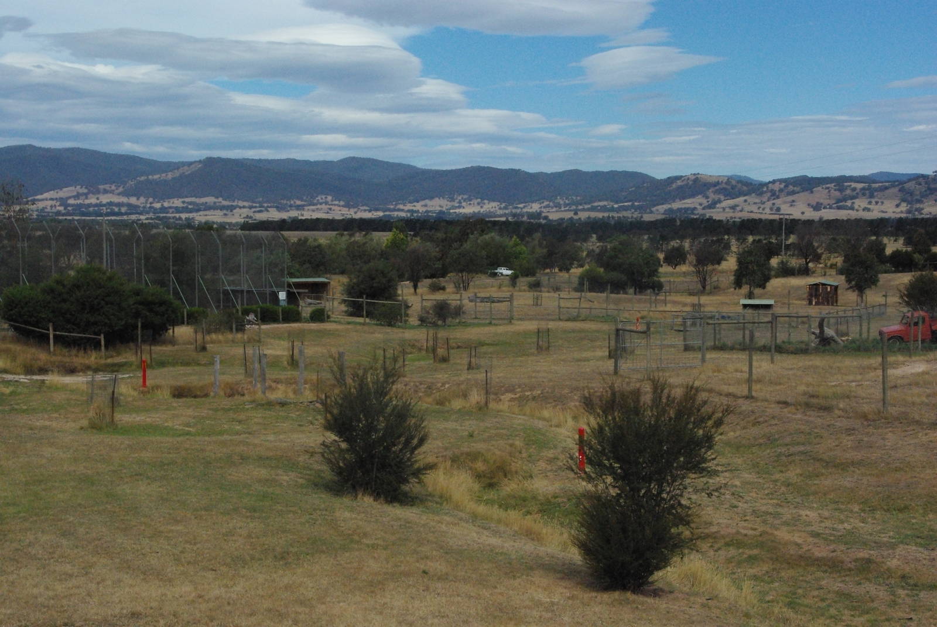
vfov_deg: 22.7
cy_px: 314
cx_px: 468
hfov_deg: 33.4
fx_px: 1563
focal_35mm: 60
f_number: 11
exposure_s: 1/3000
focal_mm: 40
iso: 1600
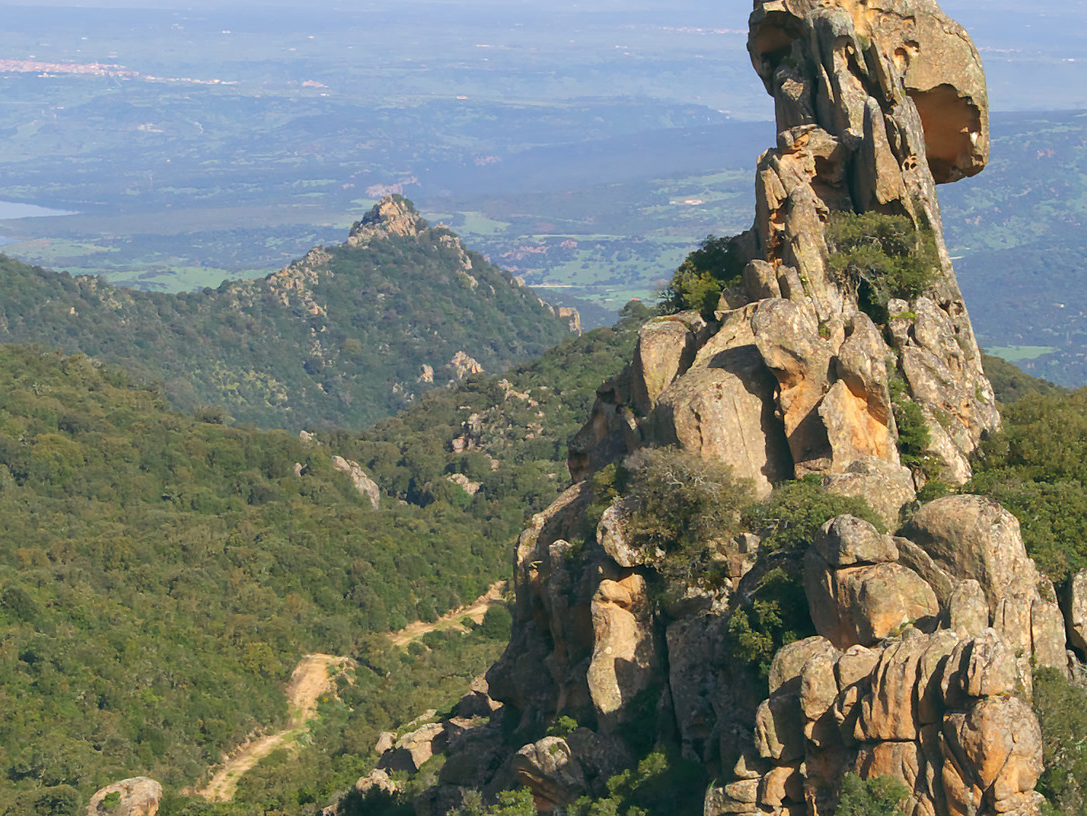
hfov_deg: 16.3
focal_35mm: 121
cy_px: 329
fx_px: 3801
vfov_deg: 12.2
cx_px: 395
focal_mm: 38
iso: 200
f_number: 11
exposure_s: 1/250
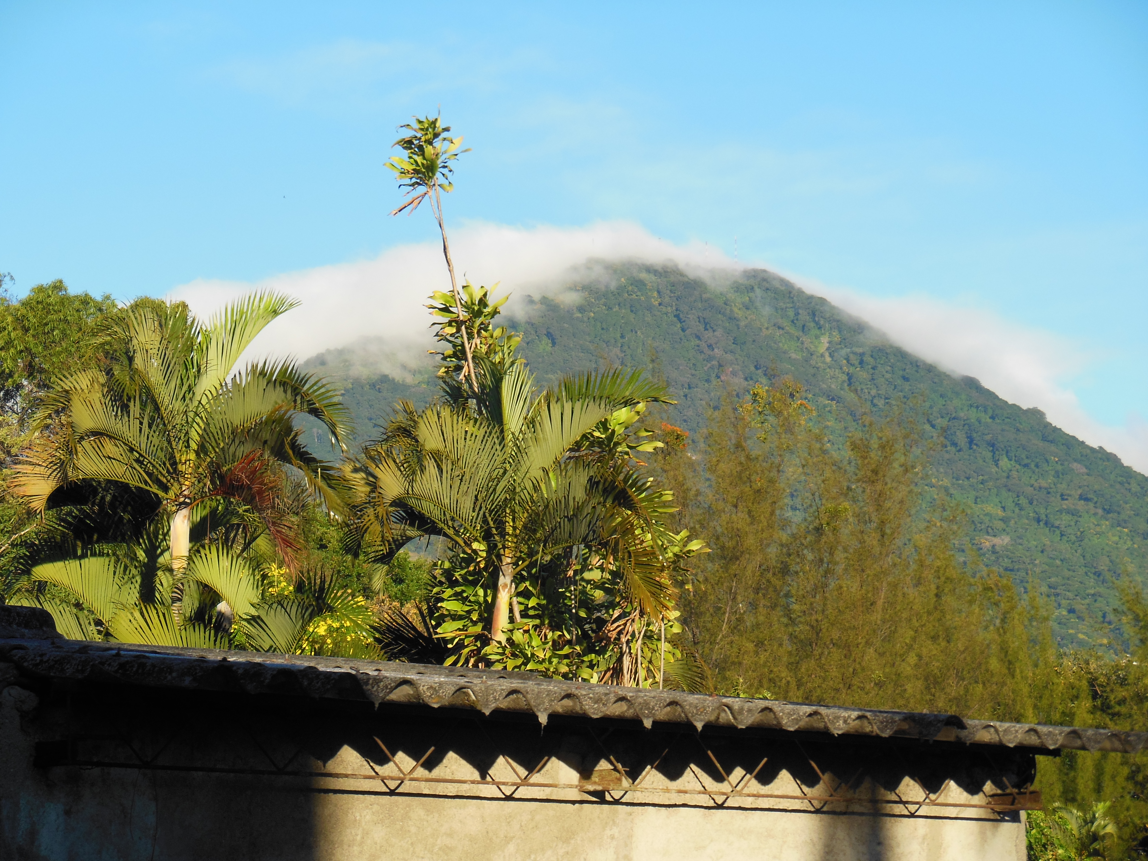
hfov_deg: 17.7
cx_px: 574
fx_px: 3681
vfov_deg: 13.3
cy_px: 430
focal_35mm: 111
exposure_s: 1/400
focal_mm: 19.7
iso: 125
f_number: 4.8
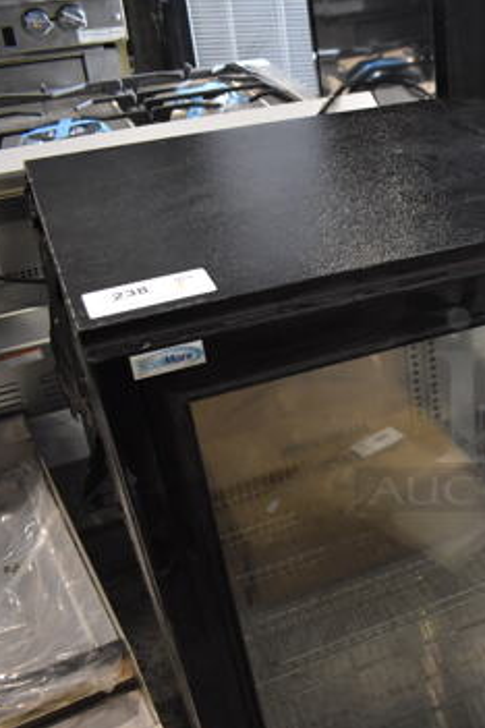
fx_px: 950
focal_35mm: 47
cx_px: 587
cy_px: 402
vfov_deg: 41.9
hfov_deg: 25.6
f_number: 3.5
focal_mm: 18
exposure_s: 1/125
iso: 2000
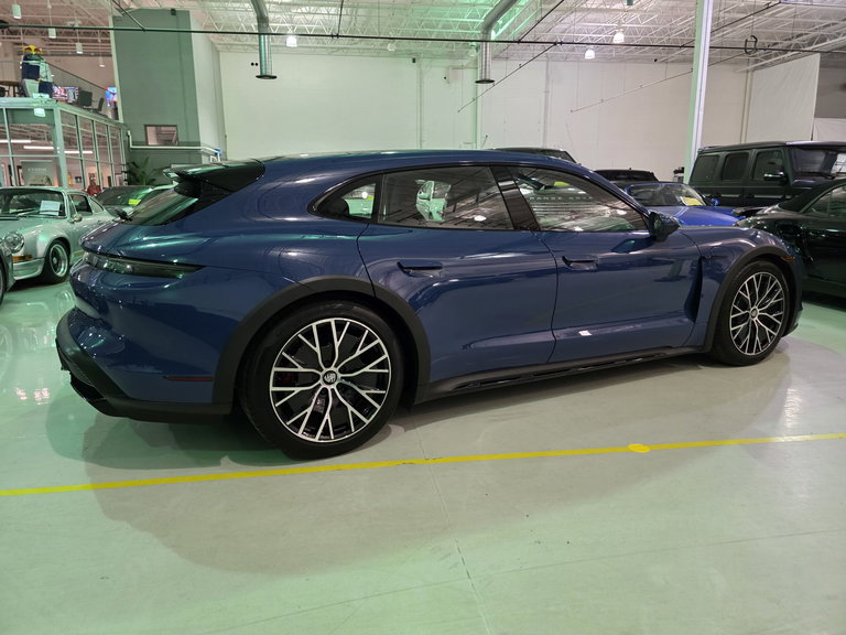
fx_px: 562
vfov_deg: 58.9
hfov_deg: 73.9
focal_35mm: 23
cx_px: 423
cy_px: 318
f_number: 1.7
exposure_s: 1/120
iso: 800
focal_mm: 6.3
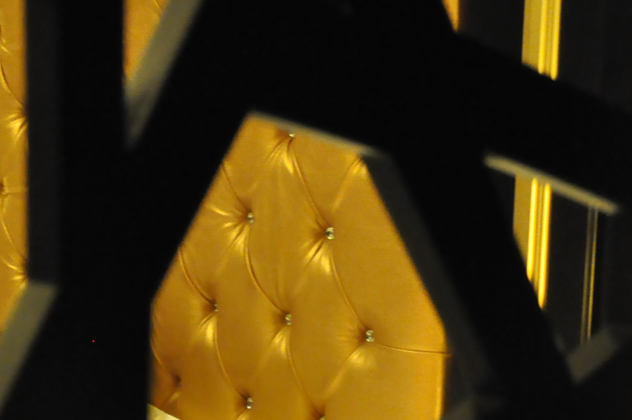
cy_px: 279
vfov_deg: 13.4
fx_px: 1789
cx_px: -144
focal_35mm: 102
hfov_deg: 18.9
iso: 2500
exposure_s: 1/25
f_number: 5
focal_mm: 24
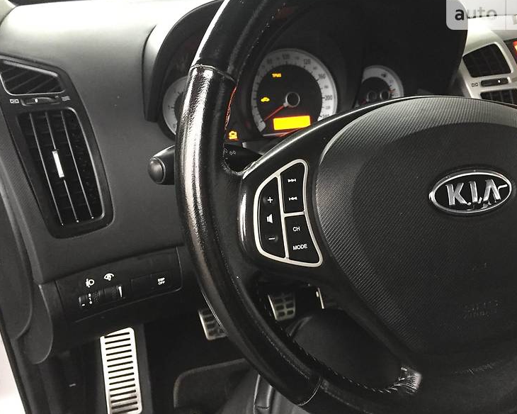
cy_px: 203
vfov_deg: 47.1
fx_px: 474
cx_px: 275
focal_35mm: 31
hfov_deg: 57.1
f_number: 2.2
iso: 250
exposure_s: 1/17
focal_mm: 4.2
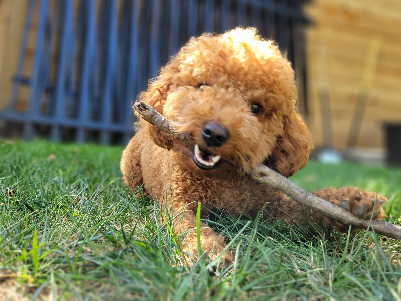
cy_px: 112
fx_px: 429
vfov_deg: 38.4
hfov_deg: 50.1
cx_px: 186
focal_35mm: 37
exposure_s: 1/154
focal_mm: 5.4
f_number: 1.8
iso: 40
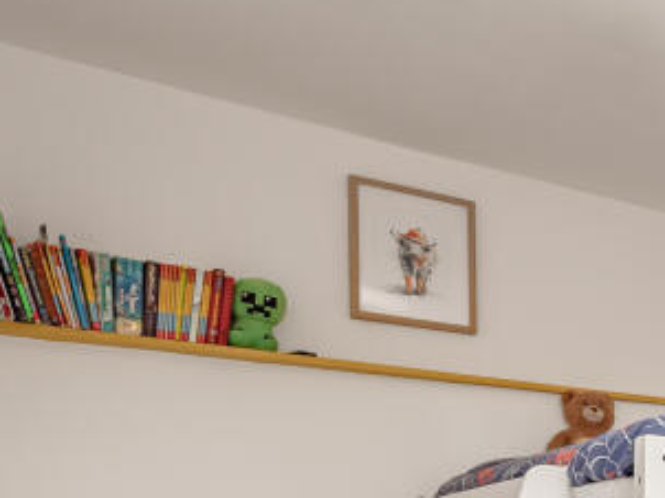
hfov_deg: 24.9
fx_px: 941
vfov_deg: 26.9
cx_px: 1090
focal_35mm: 49
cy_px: 564
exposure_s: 1/13
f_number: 8
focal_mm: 15
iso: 100
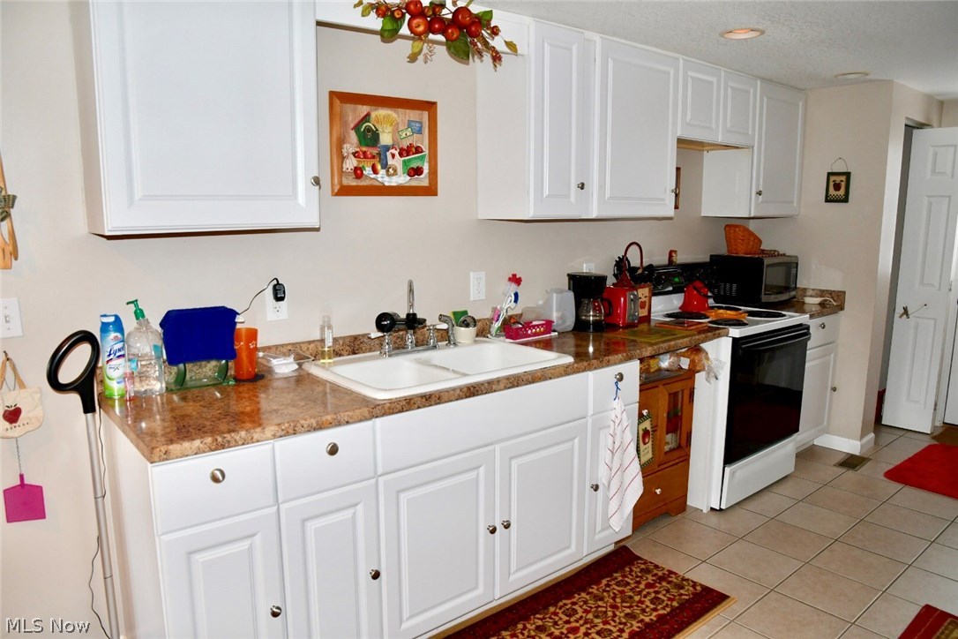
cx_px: 479
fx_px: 639
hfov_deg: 73.7
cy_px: 320
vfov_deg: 53.1
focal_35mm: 24
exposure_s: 1/60
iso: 640
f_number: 4.5
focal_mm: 16
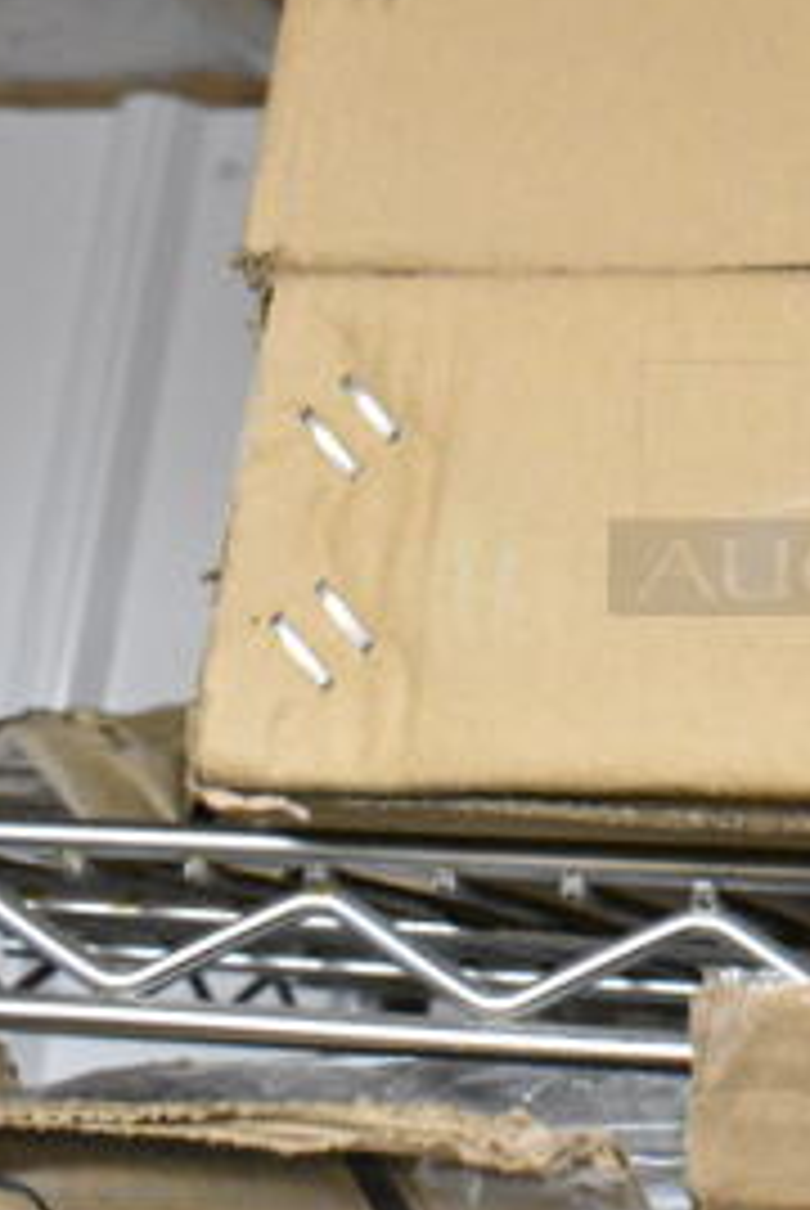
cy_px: 378
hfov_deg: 18.4
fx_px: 2289
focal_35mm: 68
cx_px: 1112
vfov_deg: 29.4
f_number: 6.3
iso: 6400
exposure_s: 1/160
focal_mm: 20
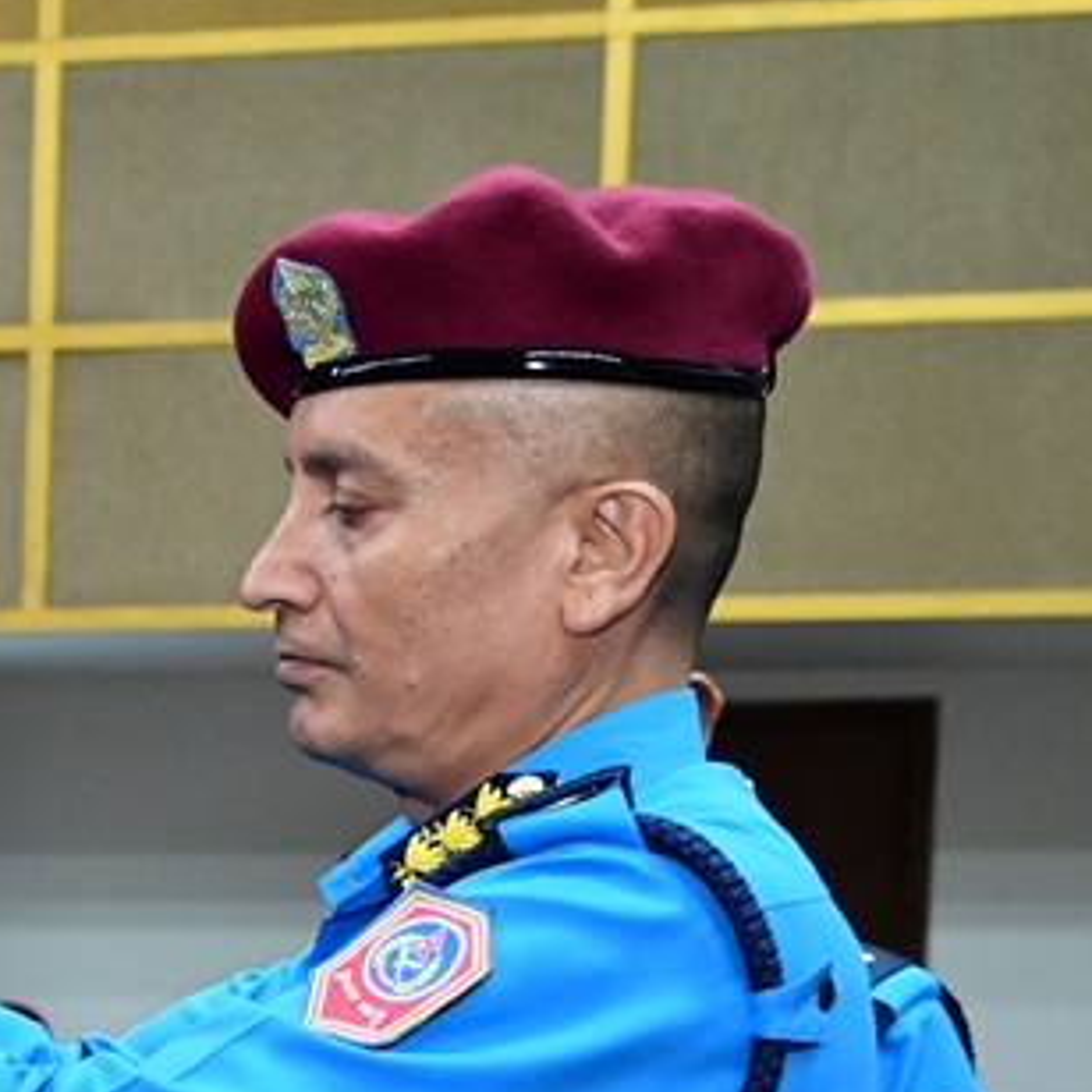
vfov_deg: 14.2
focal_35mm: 118
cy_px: 1408
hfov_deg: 13.4
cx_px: -830
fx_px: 4207
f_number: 4.5
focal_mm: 31.5
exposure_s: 1/125
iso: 3200
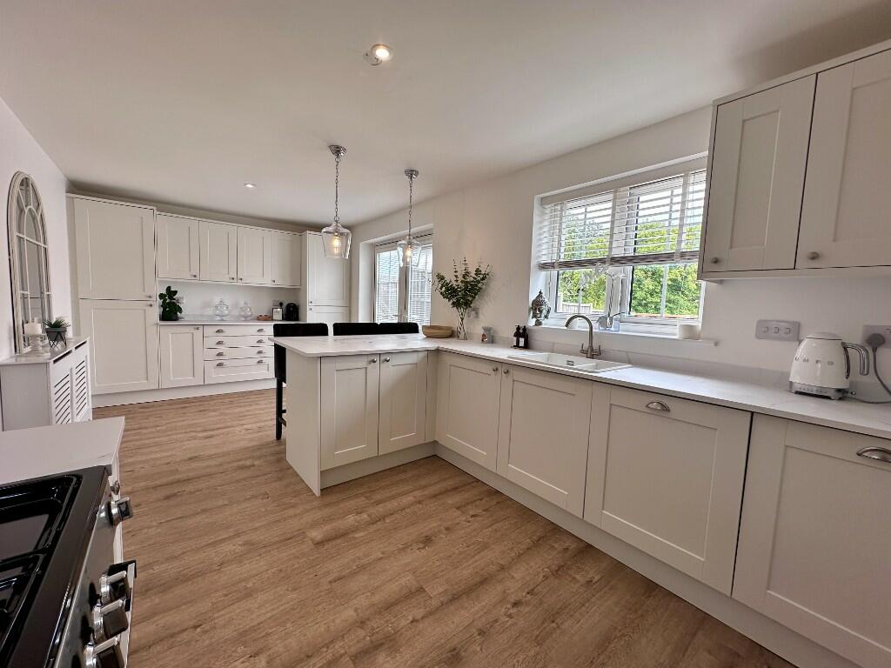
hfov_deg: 102.1
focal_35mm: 14
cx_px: 446
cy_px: 334
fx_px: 360
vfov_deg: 85.7
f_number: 2.2
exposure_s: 1/117
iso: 40
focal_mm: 2.22
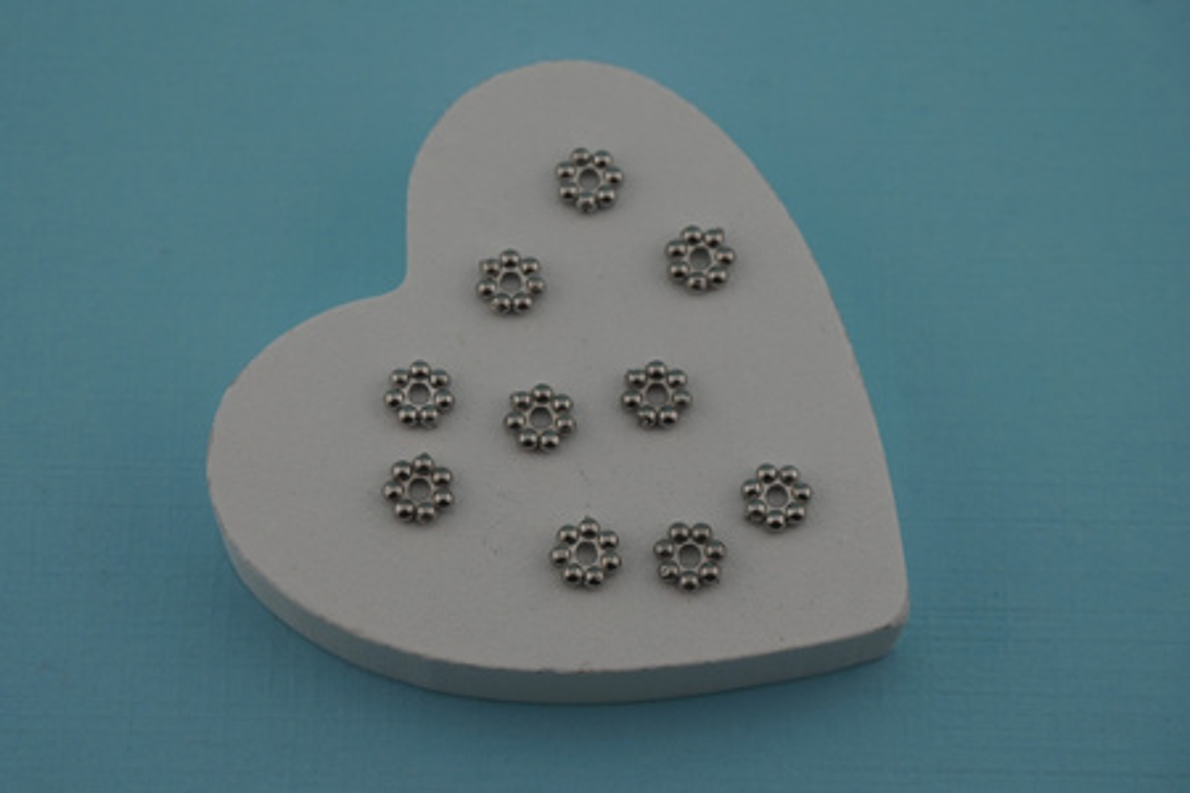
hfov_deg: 29.2
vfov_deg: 19.7
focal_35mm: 69
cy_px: 396
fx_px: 2281
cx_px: 595
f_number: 9
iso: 100
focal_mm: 46
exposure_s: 1/100
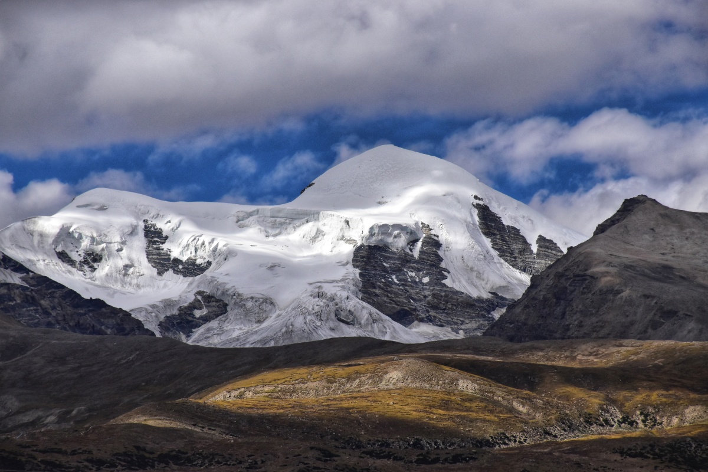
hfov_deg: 9.8
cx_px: 354
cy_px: 236
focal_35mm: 210
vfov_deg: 6.5
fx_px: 4130
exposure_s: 1/4000
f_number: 8
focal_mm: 140
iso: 800
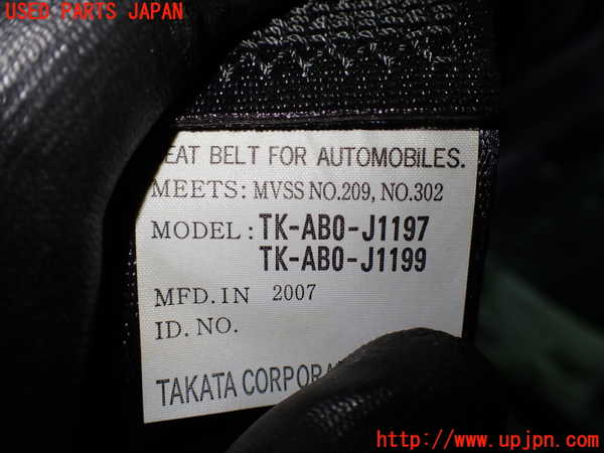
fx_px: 523
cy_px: 226
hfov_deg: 60.0
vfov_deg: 46.8
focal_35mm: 30
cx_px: 302
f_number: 2.3
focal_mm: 5.4
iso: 100
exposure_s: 1/125
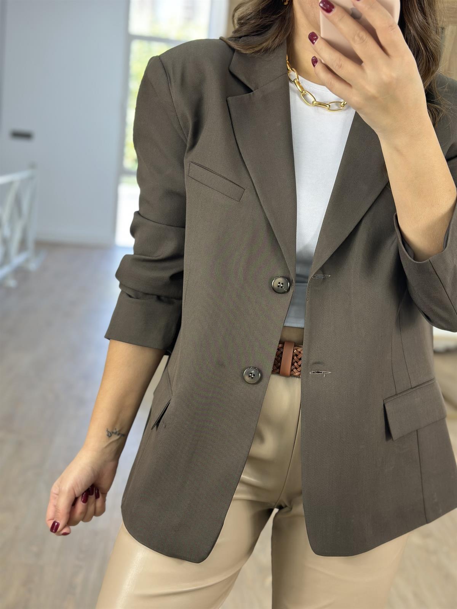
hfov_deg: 30.3
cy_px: 304
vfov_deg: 39.7
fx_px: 845
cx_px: 228
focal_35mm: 48
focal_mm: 6.86
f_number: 1.78
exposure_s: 1/100
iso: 64
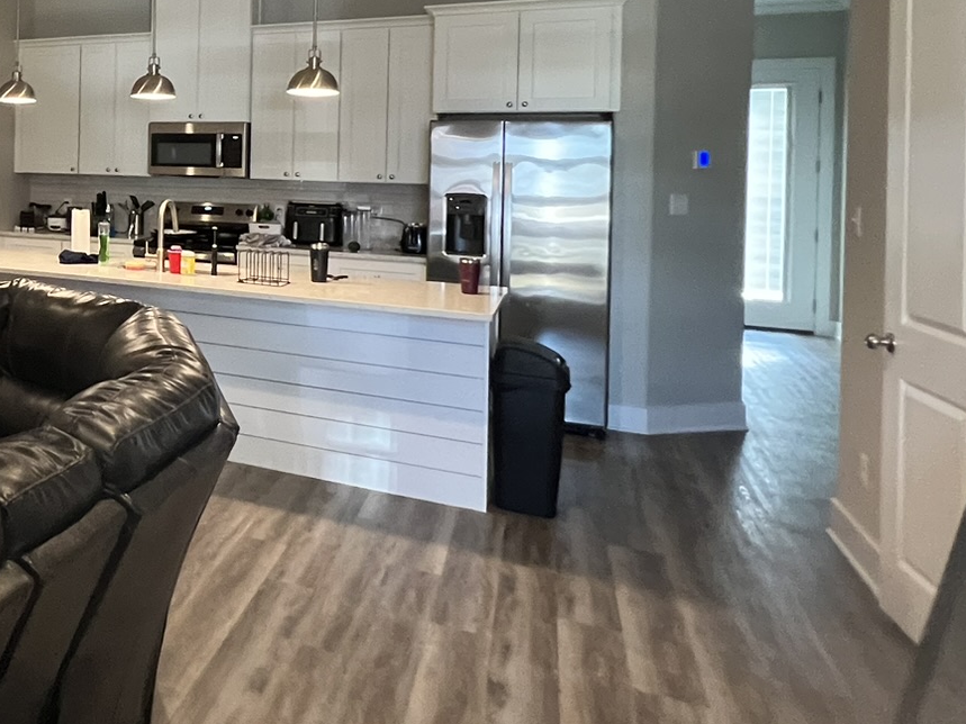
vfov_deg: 43.7
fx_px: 865
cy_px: 164
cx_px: -47
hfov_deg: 46.4
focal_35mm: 31
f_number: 1.8
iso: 500
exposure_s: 1/60
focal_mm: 1.57
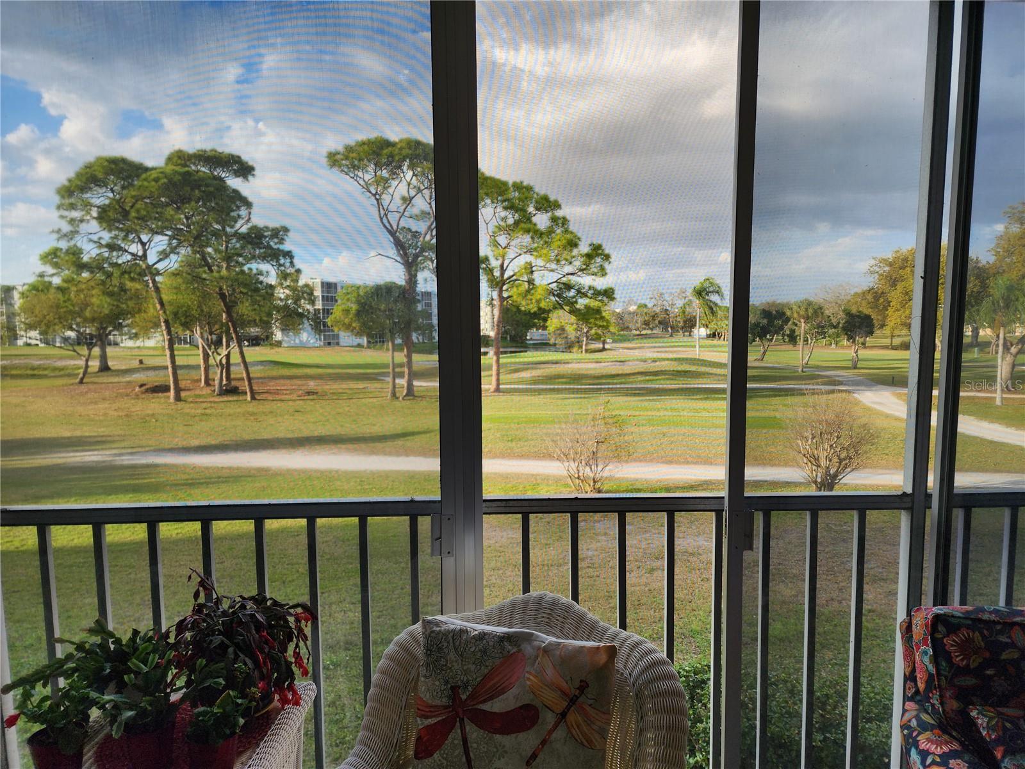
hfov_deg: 73.9
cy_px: 384
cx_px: 512
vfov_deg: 58.9
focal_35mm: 23
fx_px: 681
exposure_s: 1/237
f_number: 1.8
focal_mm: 6.4
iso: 12
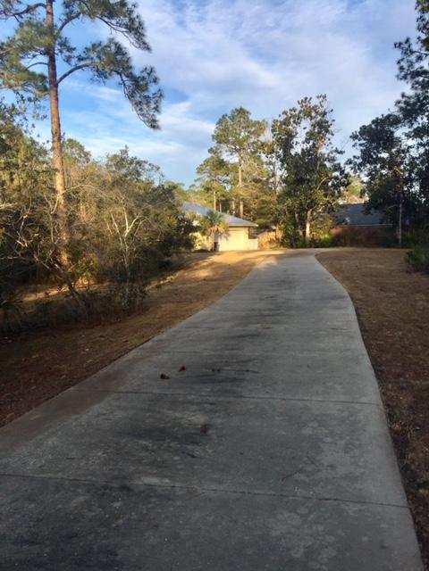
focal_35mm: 29
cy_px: 286
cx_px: 214
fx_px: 479
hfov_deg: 48.2
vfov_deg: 61.7
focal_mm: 4.15
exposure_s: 1/760
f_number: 2.2
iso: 32
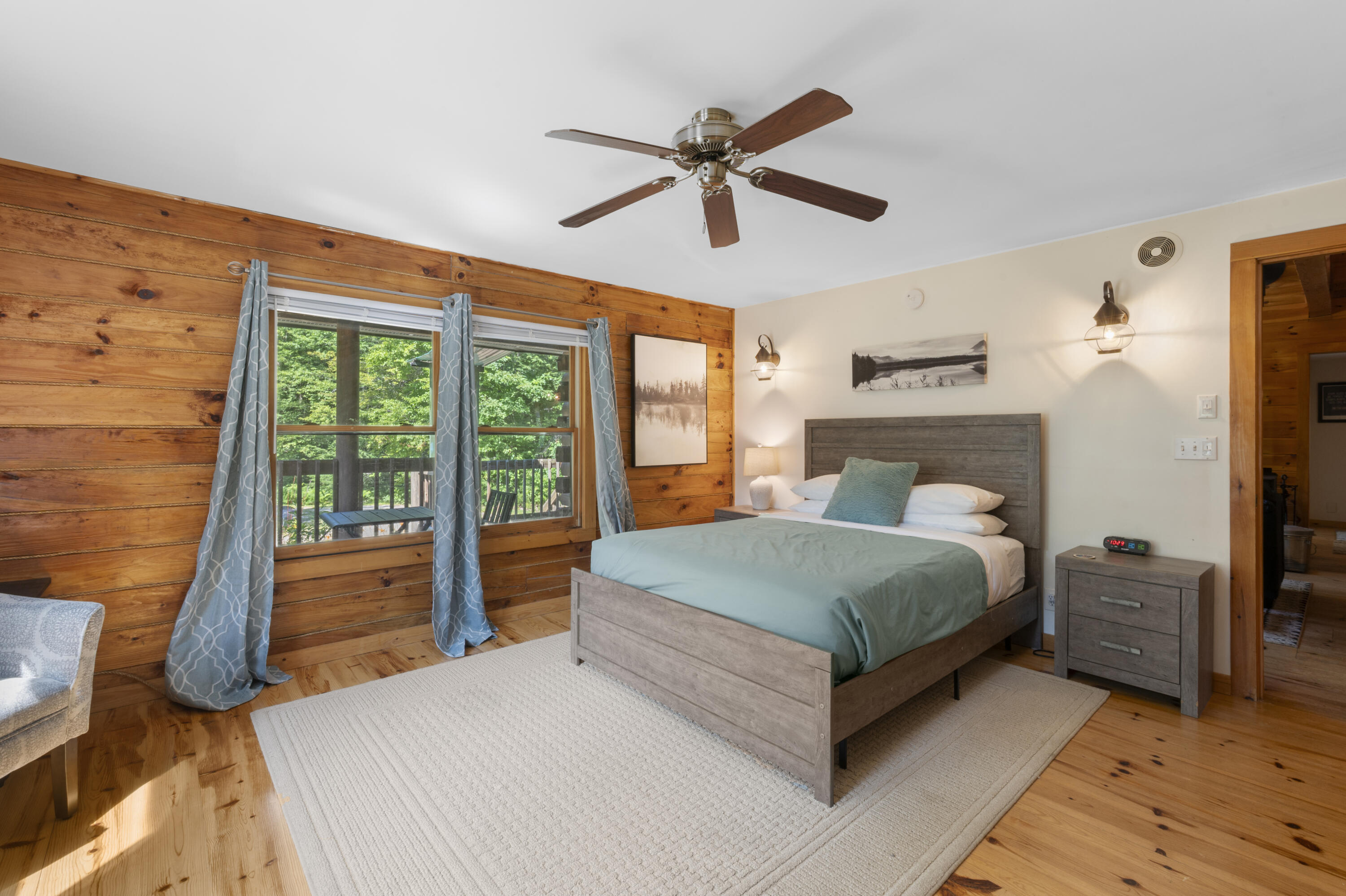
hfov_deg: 100.4
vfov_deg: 77.2
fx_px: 560
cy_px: 448
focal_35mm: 15
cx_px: 673
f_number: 11
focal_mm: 15
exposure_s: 1/2
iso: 320
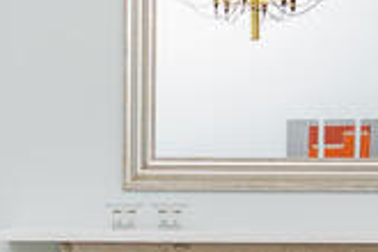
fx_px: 1365
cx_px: 140
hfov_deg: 15.7
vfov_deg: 10.5
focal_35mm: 130
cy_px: 227
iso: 250
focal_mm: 21
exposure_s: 1/200
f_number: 8
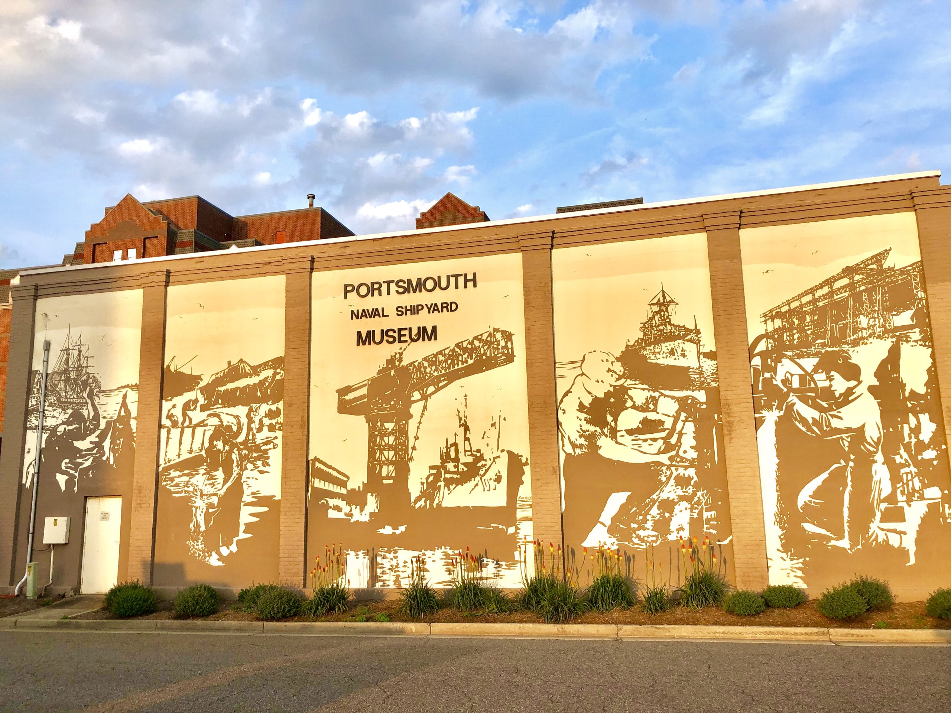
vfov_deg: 49.7
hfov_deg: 63.4
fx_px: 769
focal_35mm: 28
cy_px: 356
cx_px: 476
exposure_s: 1/607
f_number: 1.8
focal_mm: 3.99
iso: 20
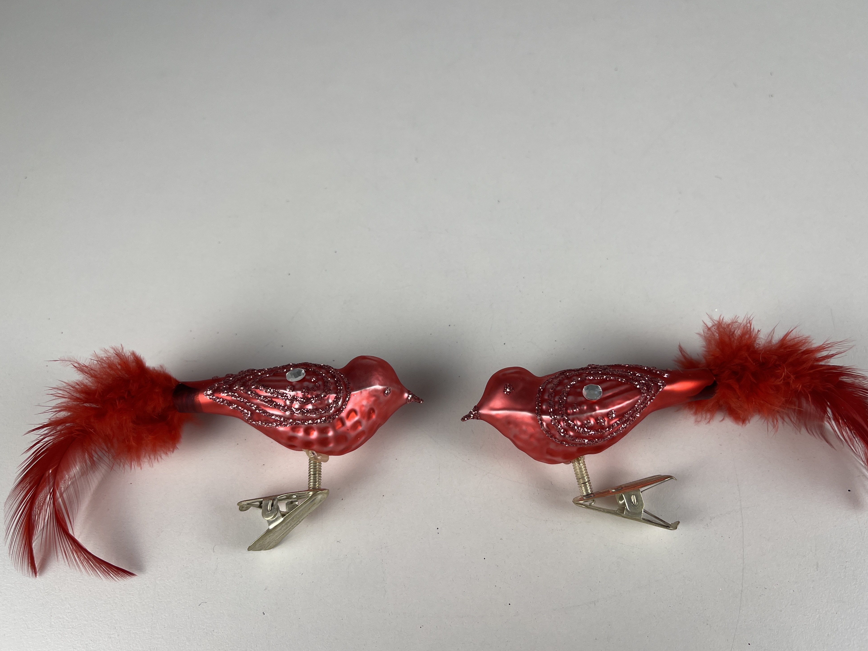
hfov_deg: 67.3
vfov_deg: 53.1
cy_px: 336
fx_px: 652
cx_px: 435
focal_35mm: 26
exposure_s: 1/238
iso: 32
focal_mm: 5.1
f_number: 1.6
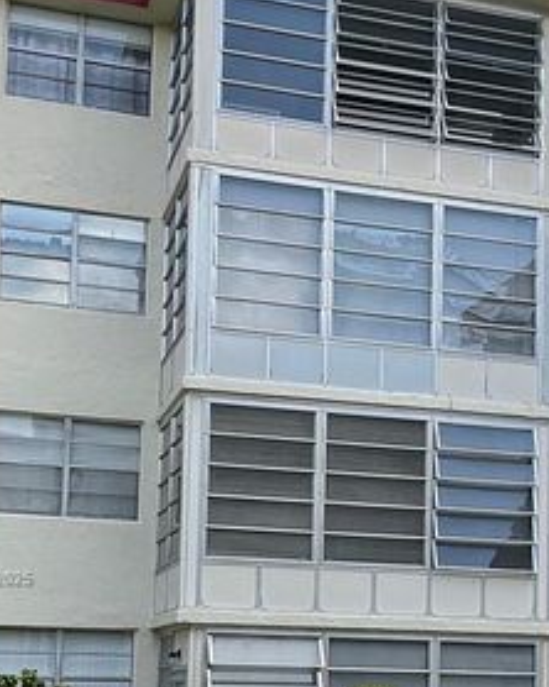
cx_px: 398
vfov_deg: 27.2
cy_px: 580
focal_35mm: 68
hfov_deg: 22.3
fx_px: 1383
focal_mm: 3
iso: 16
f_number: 1.8
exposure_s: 1/691
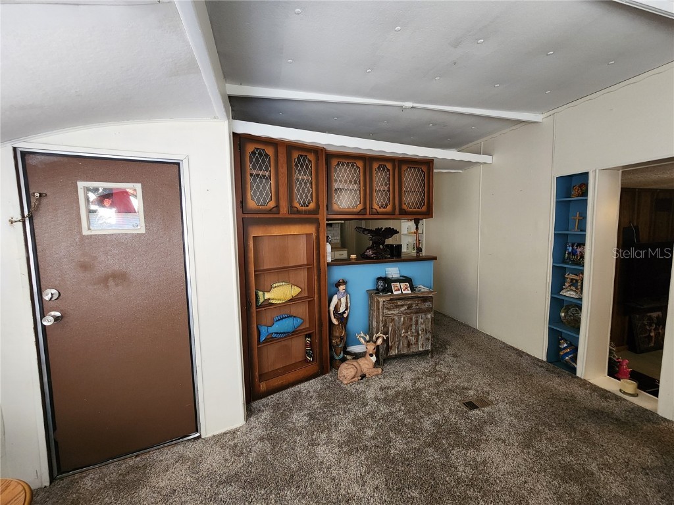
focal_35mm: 13
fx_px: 253
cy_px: 252
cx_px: 337
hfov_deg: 106.2
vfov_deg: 89.9
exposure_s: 1/30
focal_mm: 2.2
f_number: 2.2
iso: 400
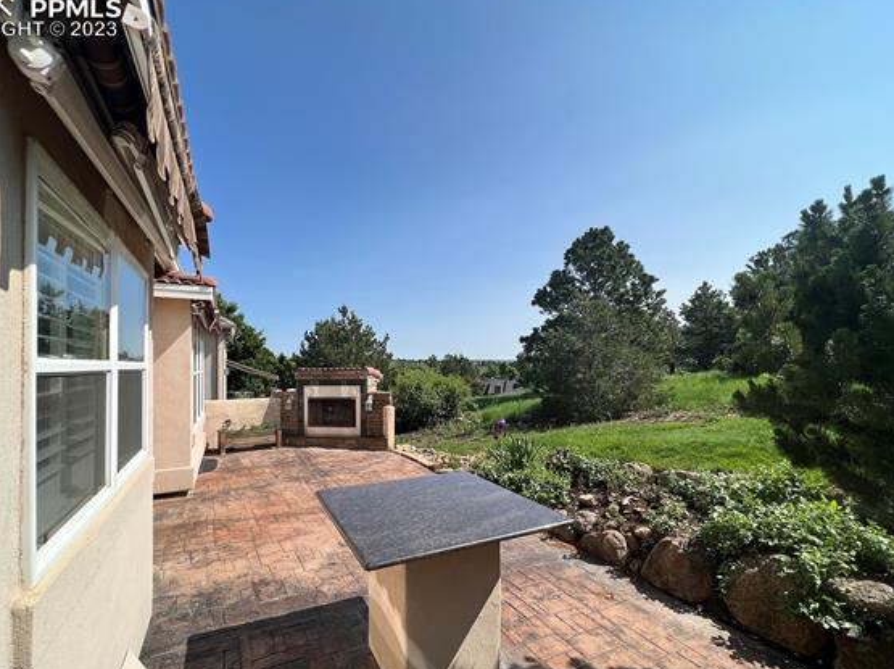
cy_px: 367
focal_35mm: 15
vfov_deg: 81.4
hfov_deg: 98.2
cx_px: 435
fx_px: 387
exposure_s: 1/1754
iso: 32
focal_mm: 1.57
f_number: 1.8
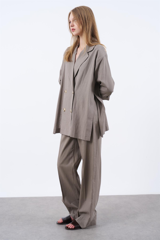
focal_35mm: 48
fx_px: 320
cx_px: 80
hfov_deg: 28.1
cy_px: 120
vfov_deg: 41.1
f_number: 7.1
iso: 160
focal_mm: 48
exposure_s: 1/160
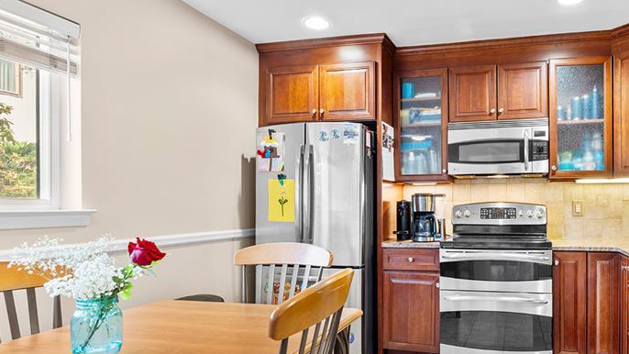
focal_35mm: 25
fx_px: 417
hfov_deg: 71.3
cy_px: 204
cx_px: 432
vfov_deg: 45.8
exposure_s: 1/1.67
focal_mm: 16
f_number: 8
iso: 100
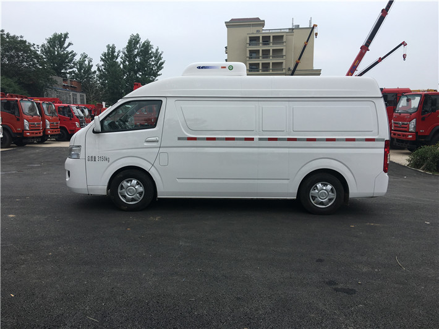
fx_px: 368
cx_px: 220
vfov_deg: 48.2
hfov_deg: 61.7
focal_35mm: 29
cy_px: 164
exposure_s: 1/1054
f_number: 2.2
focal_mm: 4.15
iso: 25
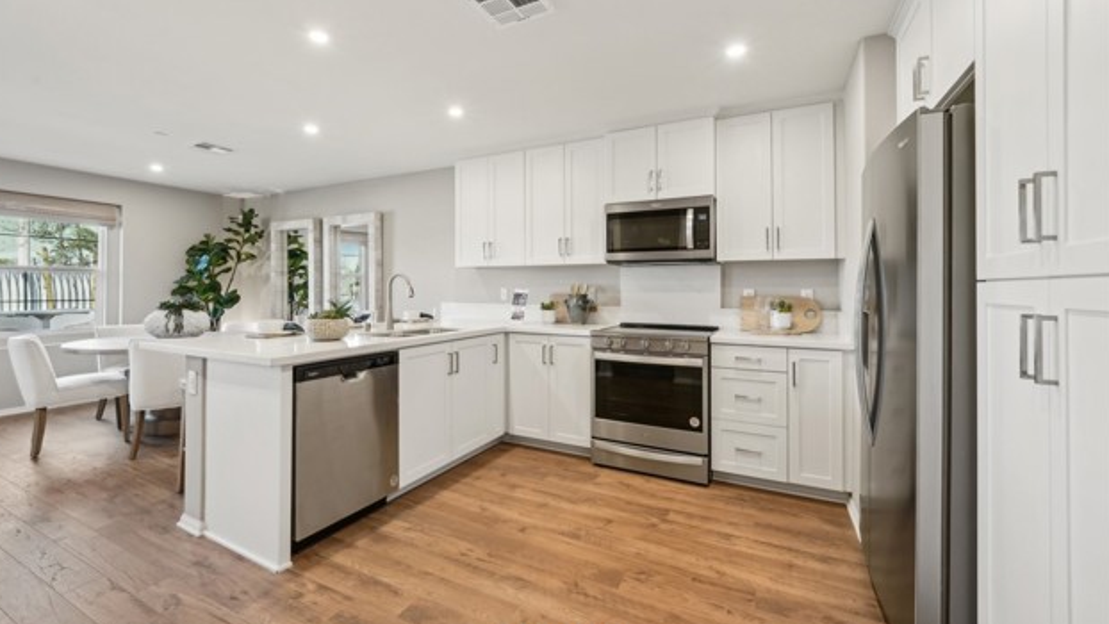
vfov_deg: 74.2
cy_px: 289
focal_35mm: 14
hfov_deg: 106.8
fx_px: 412
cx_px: 544
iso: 400
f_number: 9
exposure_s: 1/10
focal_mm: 13
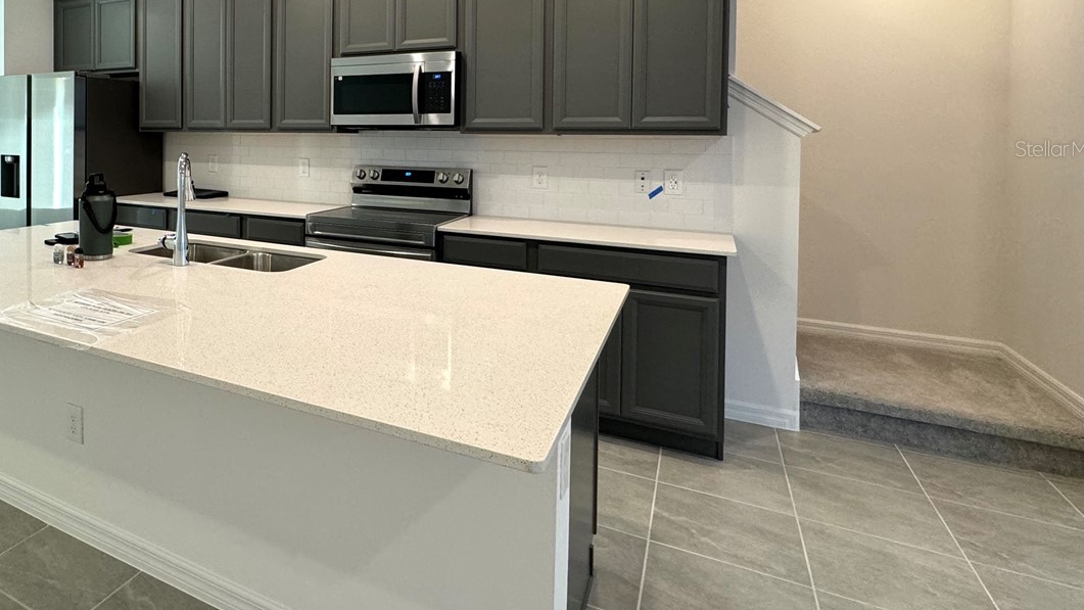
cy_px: 148
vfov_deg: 47.6
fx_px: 661
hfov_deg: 74.1
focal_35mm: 23
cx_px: 294
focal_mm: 2.22
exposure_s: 1/120
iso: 200
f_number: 2.2
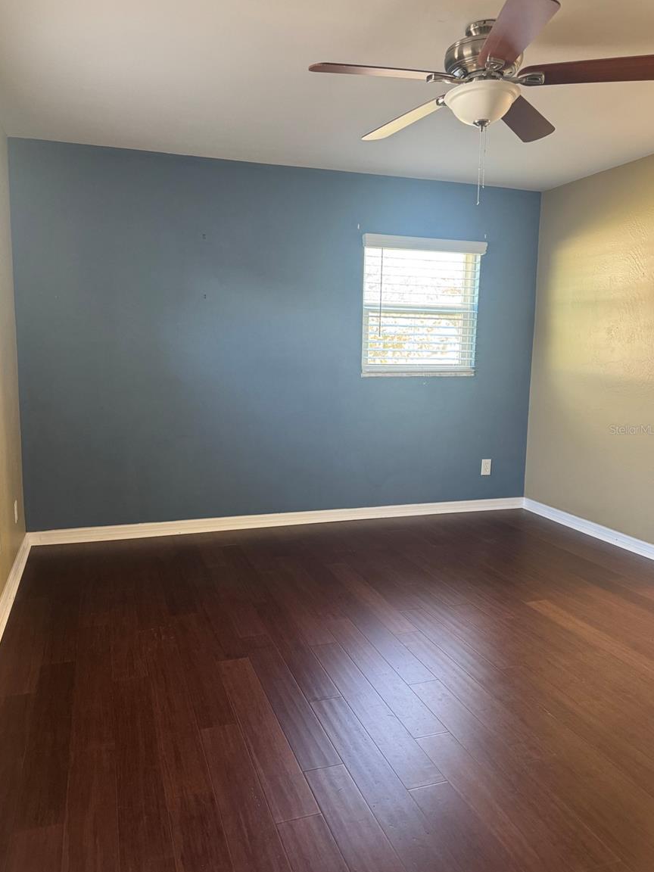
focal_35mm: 25
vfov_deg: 69.4
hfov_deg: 54.9
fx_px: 630
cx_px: 322
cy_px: 429
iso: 320
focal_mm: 6.76
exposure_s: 1/60
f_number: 1.78
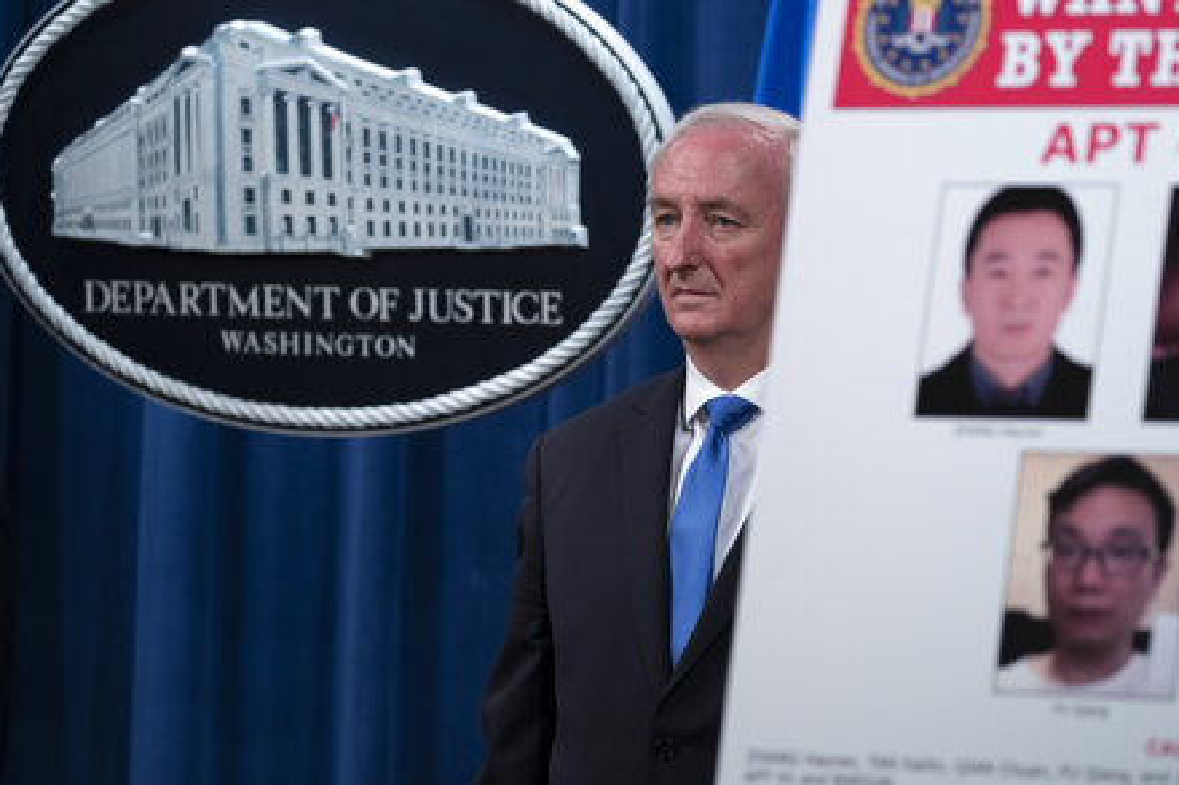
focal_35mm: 205
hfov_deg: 10.0
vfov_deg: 6.7
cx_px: 675
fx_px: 6711
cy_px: 392
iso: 2000
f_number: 5.6
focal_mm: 176
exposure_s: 1/125
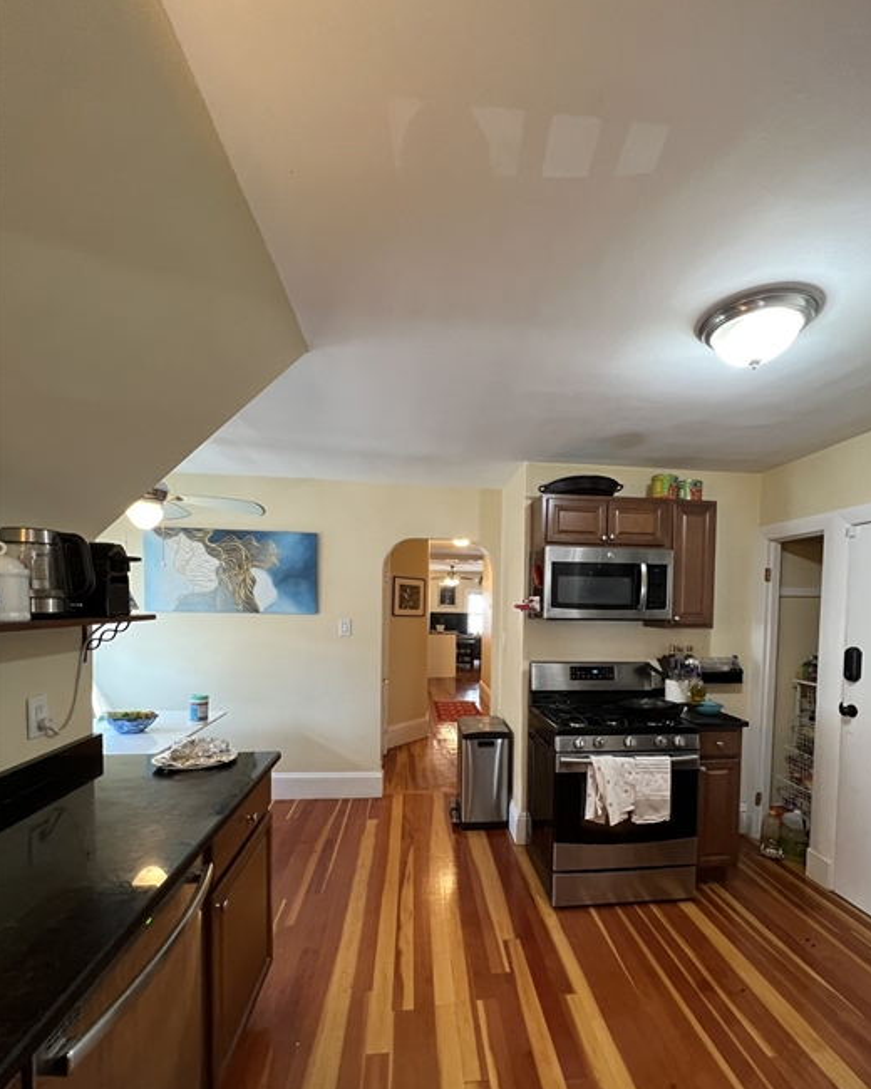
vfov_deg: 96.1
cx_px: 476
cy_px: 625
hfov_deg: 83.8
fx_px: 483
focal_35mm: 15
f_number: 1.8
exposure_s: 1/60
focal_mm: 1.57
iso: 500
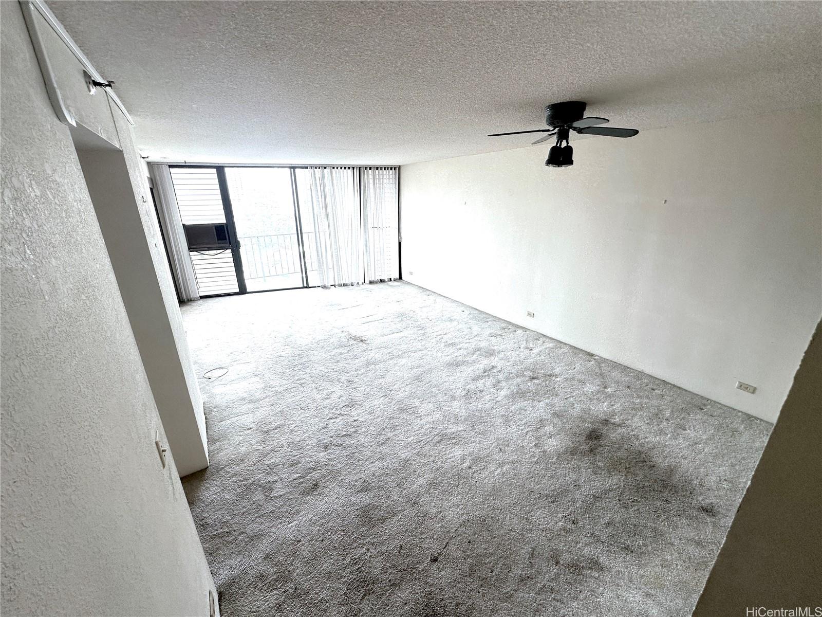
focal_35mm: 14
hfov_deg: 102.1
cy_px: 308
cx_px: 411
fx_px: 332
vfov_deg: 85.7
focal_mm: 2.22
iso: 50
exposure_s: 1/99
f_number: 2.2
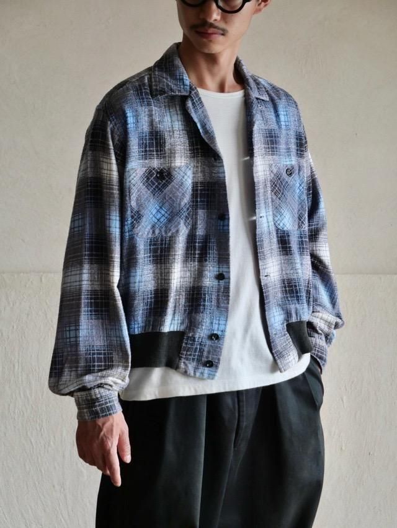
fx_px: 1468
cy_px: 264
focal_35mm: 96
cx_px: 198
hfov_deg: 15.4
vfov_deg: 20.4
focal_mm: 48
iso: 1000
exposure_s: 1/125
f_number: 3.9
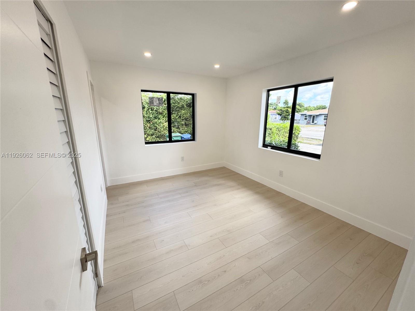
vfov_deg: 85.7
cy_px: 156
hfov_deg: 102.1
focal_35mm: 14
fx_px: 168
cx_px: 208
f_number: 2.2
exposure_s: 1/108
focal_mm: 2.22
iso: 40
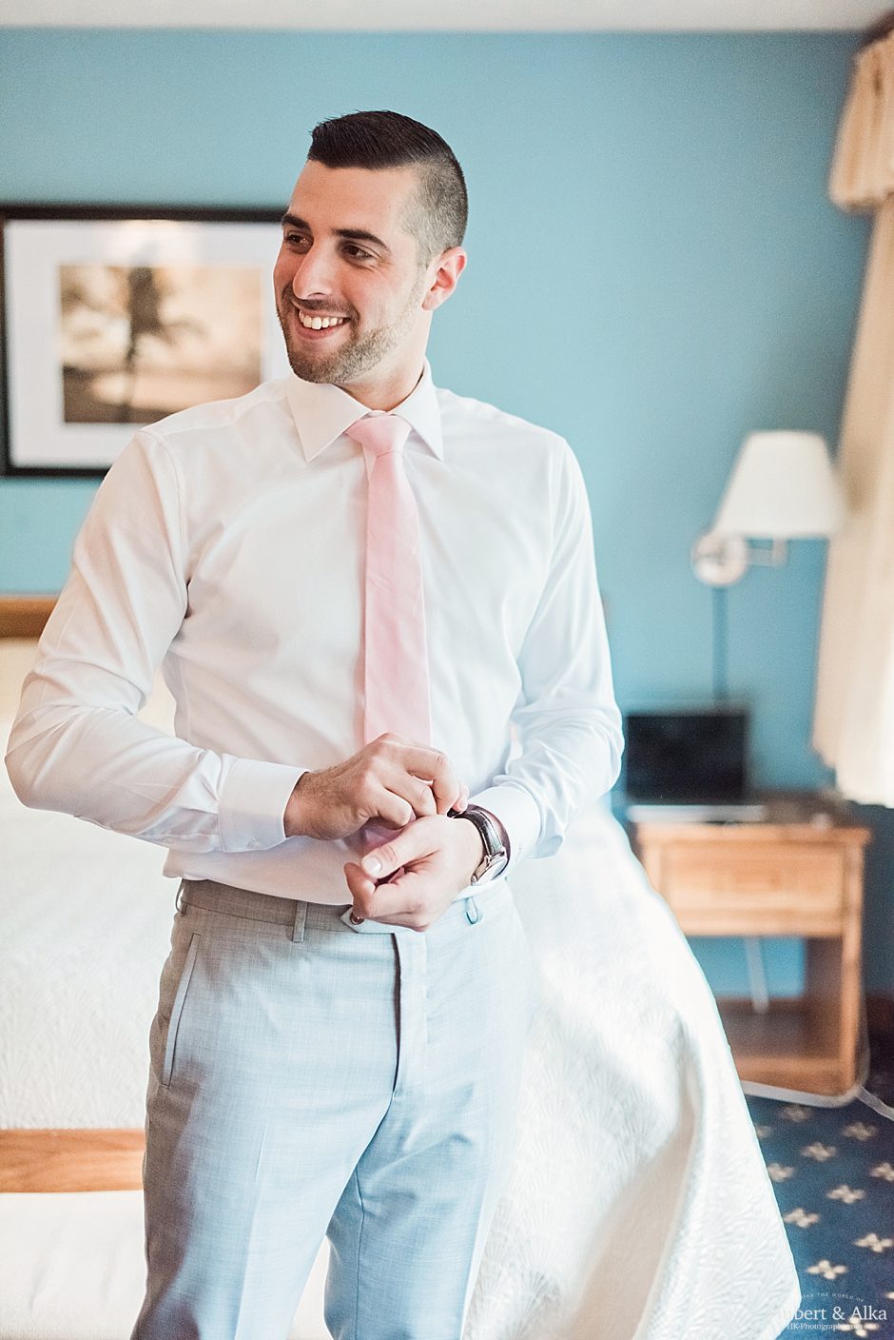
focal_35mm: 50
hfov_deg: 27.0
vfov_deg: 39.6
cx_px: 447
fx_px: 1861
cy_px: 670
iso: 1600
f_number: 1.8
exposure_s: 1/500
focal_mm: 50
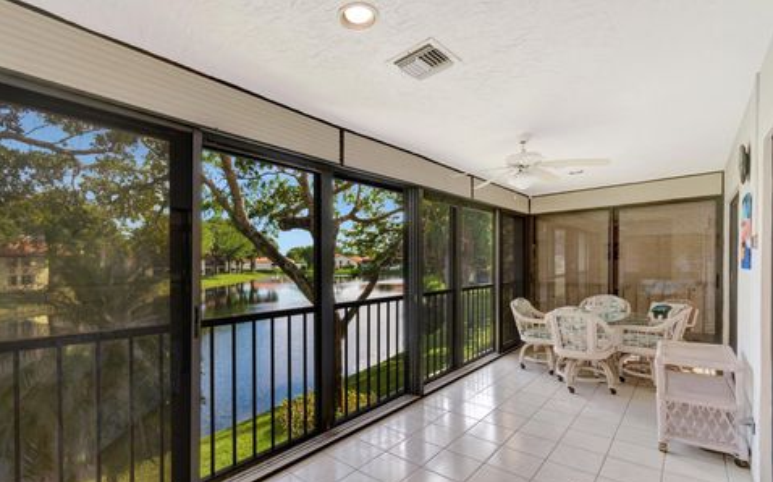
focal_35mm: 16
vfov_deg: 70.9
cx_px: 377
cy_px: 268
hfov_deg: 97.8
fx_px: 337
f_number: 8
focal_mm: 10
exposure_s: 1/125
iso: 1000
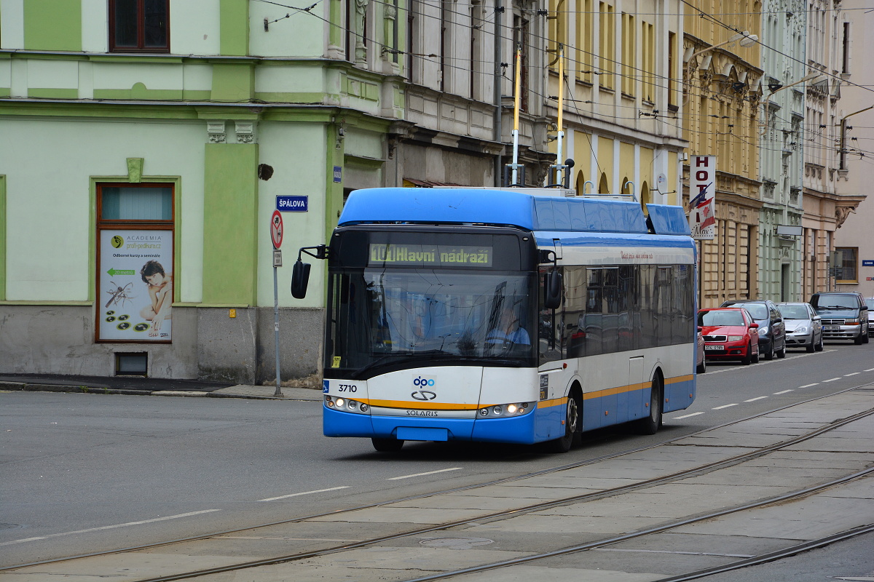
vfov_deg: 8.7
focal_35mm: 158
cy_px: 291
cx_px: 437
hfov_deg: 13.0
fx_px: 3823
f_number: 9
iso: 400
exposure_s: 1/400
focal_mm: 105
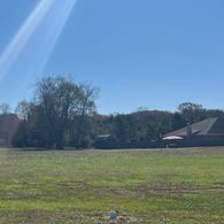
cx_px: -33
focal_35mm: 59
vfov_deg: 29.1
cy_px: 110
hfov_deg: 26.4
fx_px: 432
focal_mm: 5.7
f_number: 1.5
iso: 50
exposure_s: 1/9434
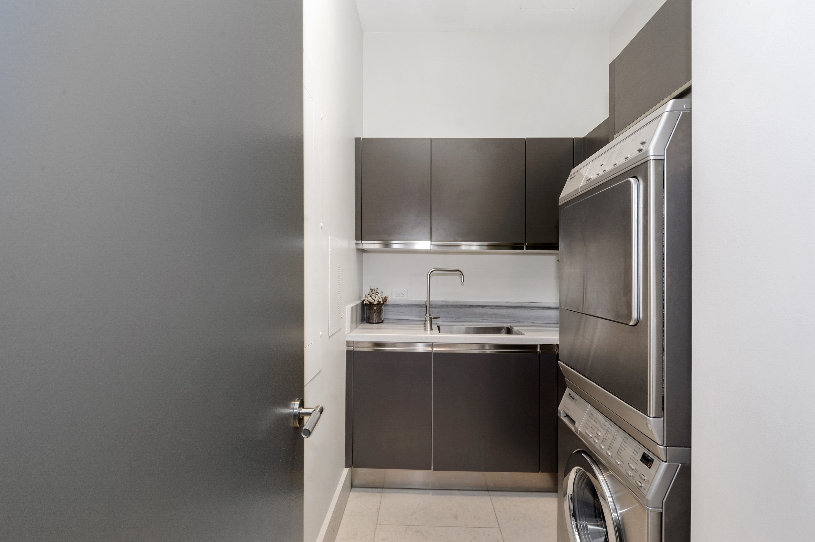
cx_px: 408
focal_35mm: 16
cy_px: 271
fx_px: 362
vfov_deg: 73.7
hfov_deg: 96.8
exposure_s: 1/15
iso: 200
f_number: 6.3
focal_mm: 16
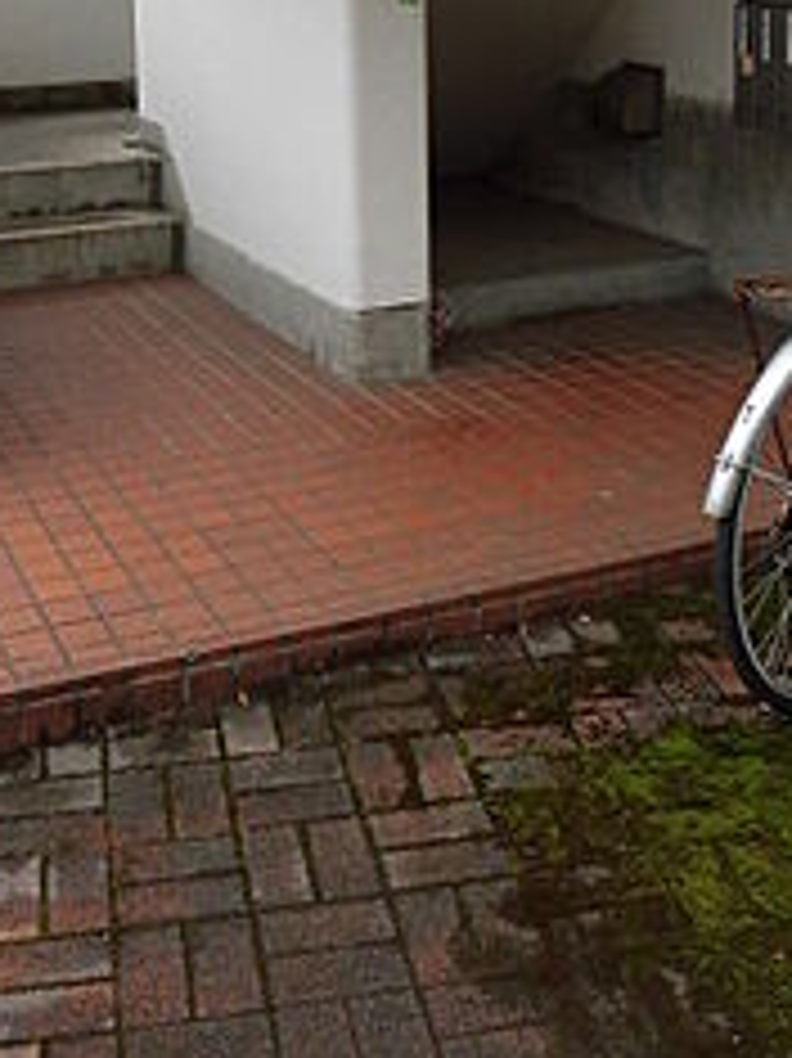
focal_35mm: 49
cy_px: 95
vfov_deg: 36.4
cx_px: 284
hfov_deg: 29.5
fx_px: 1496
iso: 100
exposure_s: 1/320
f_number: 3.1
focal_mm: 4.3
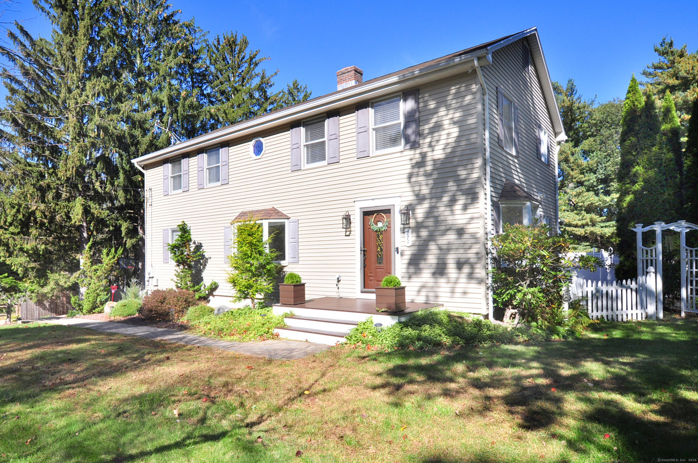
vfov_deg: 63.1
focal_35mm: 20
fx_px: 378
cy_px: 232
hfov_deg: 85.5
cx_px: 349
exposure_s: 1/320
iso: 250
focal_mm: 13
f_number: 8
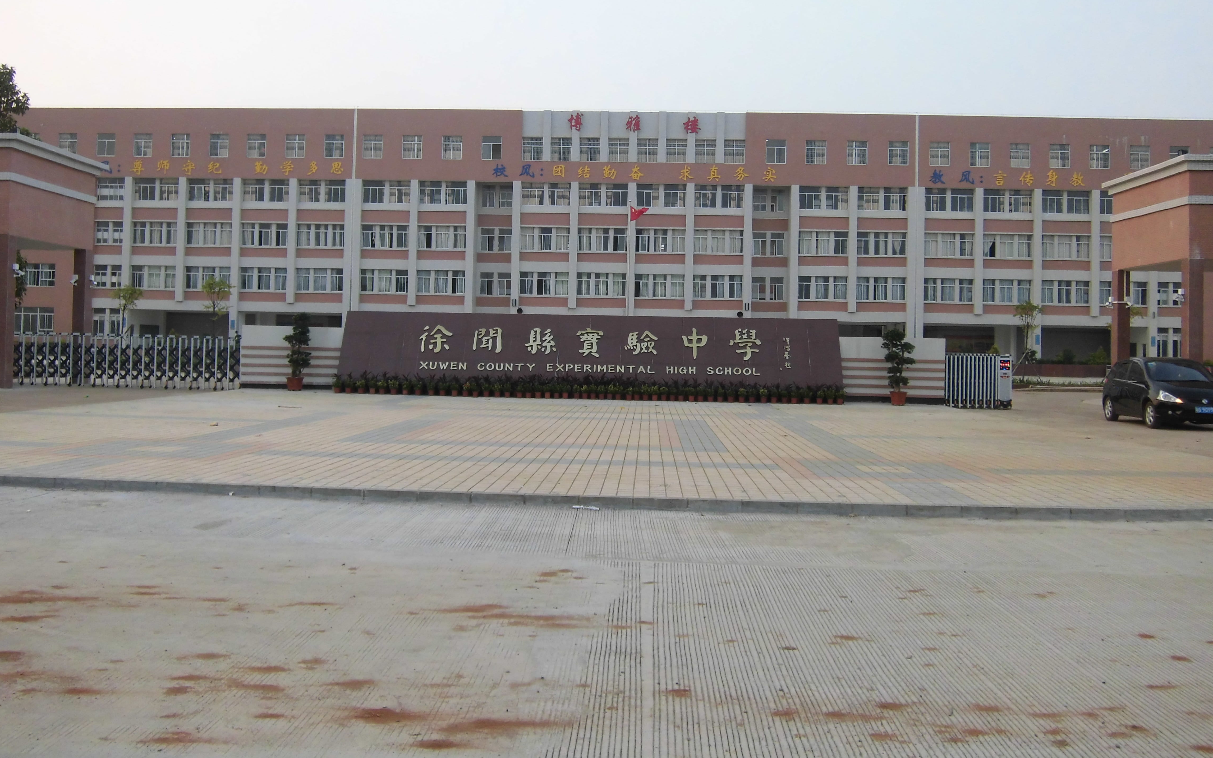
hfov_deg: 58.1
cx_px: 607
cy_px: 323
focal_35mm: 33
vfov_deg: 38.2
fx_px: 1091
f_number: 2.9
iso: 100
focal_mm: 5.5
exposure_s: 1/100
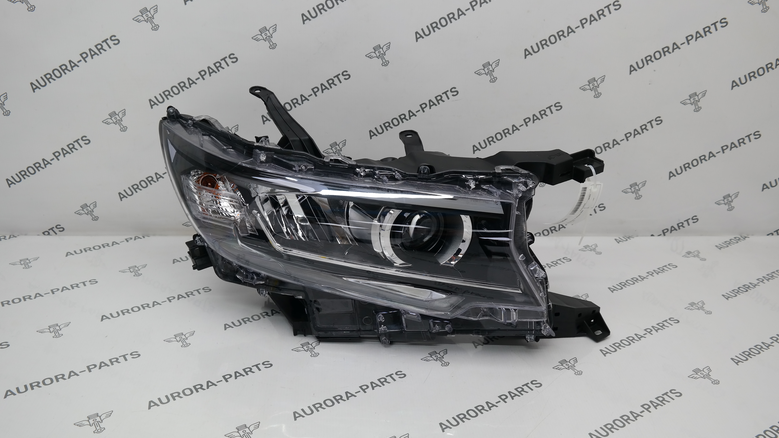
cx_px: 393
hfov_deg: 61.0
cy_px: 221
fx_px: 661
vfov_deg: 36.7
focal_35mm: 32
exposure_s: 1/40
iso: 200
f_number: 5.6
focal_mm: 20
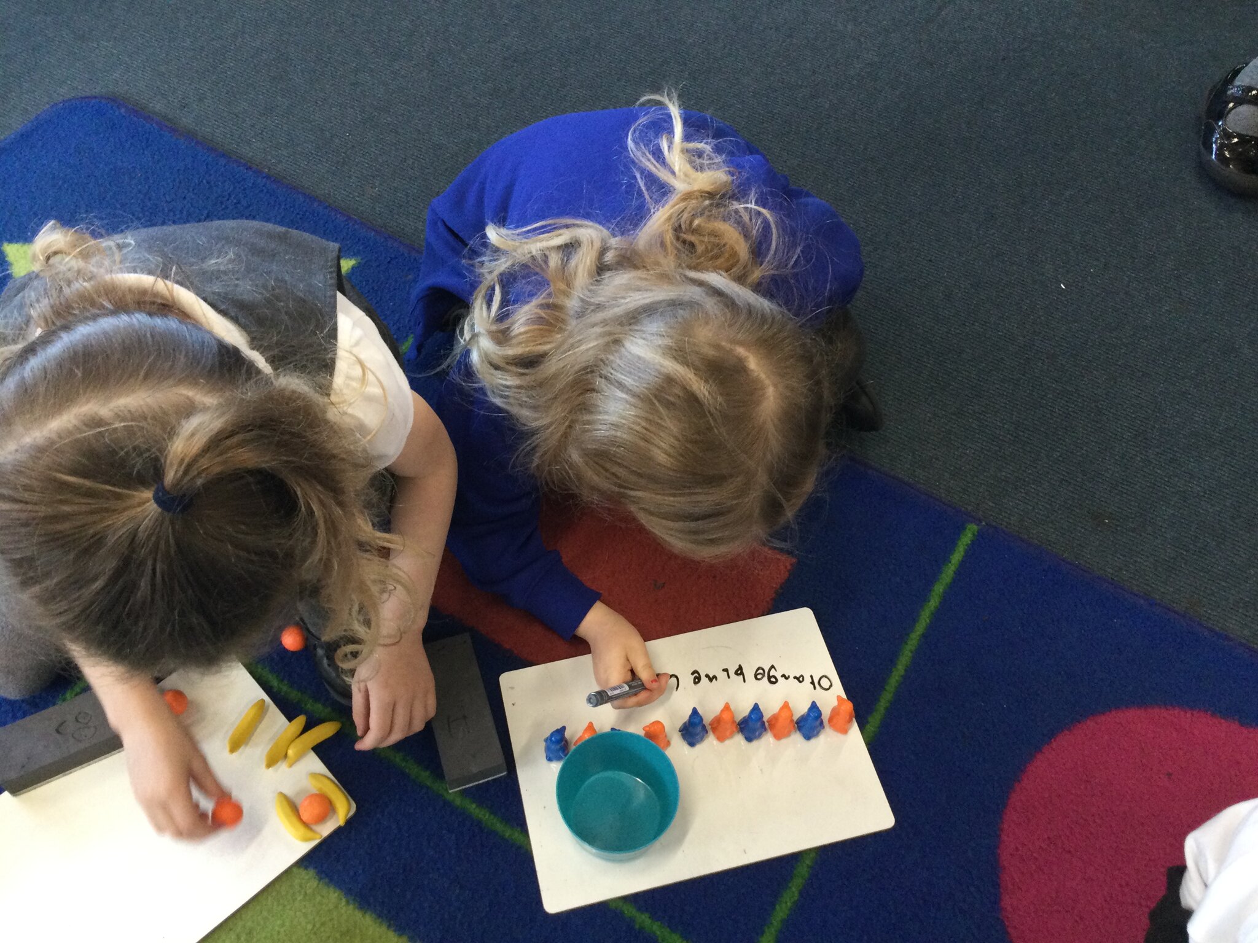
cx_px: 629
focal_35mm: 31
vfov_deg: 45.4
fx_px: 1127
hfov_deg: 58.4
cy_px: 472
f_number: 2.4
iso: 125
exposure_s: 1/33
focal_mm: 3.3
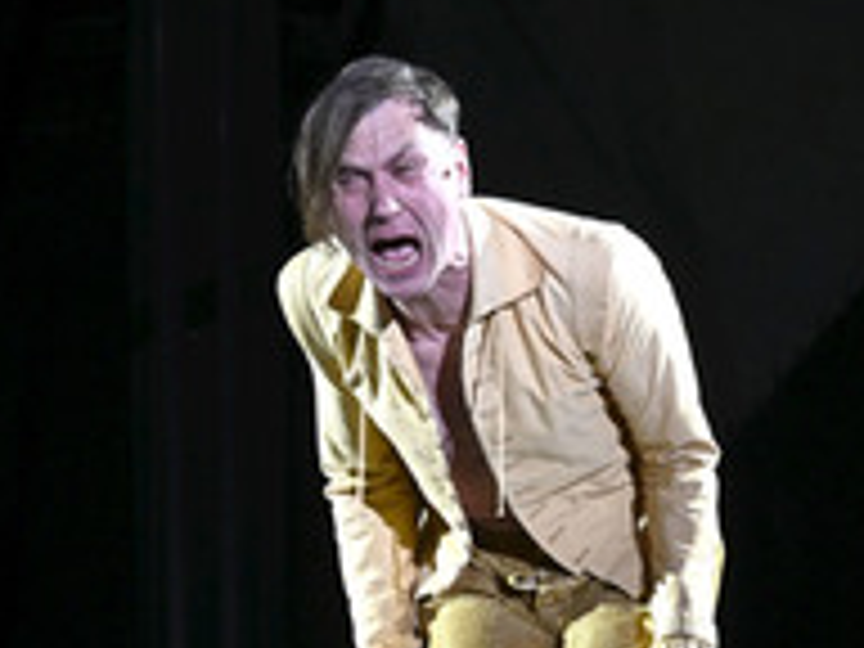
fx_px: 5341
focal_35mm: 214
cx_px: 313
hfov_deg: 9.2
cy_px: 603
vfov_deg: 6.9
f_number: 6.3
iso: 1000
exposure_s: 1/60
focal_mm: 95
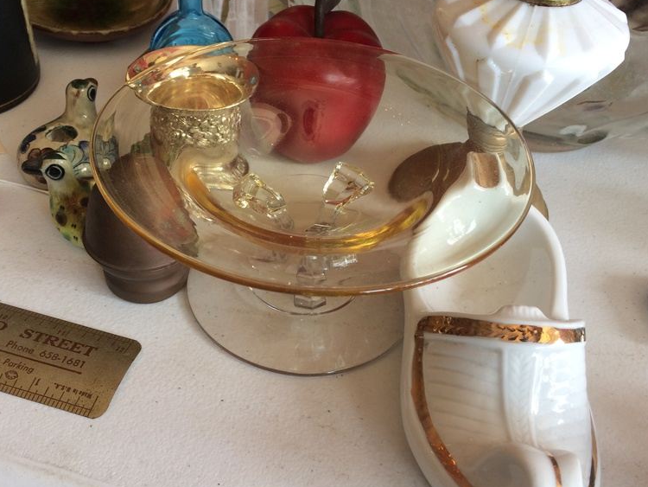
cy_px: 279
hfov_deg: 51.3
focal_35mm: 36
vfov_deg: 39.6
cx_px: 295
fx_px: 674
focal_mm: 4.12
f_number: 2.2
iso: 40
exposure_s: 1/60
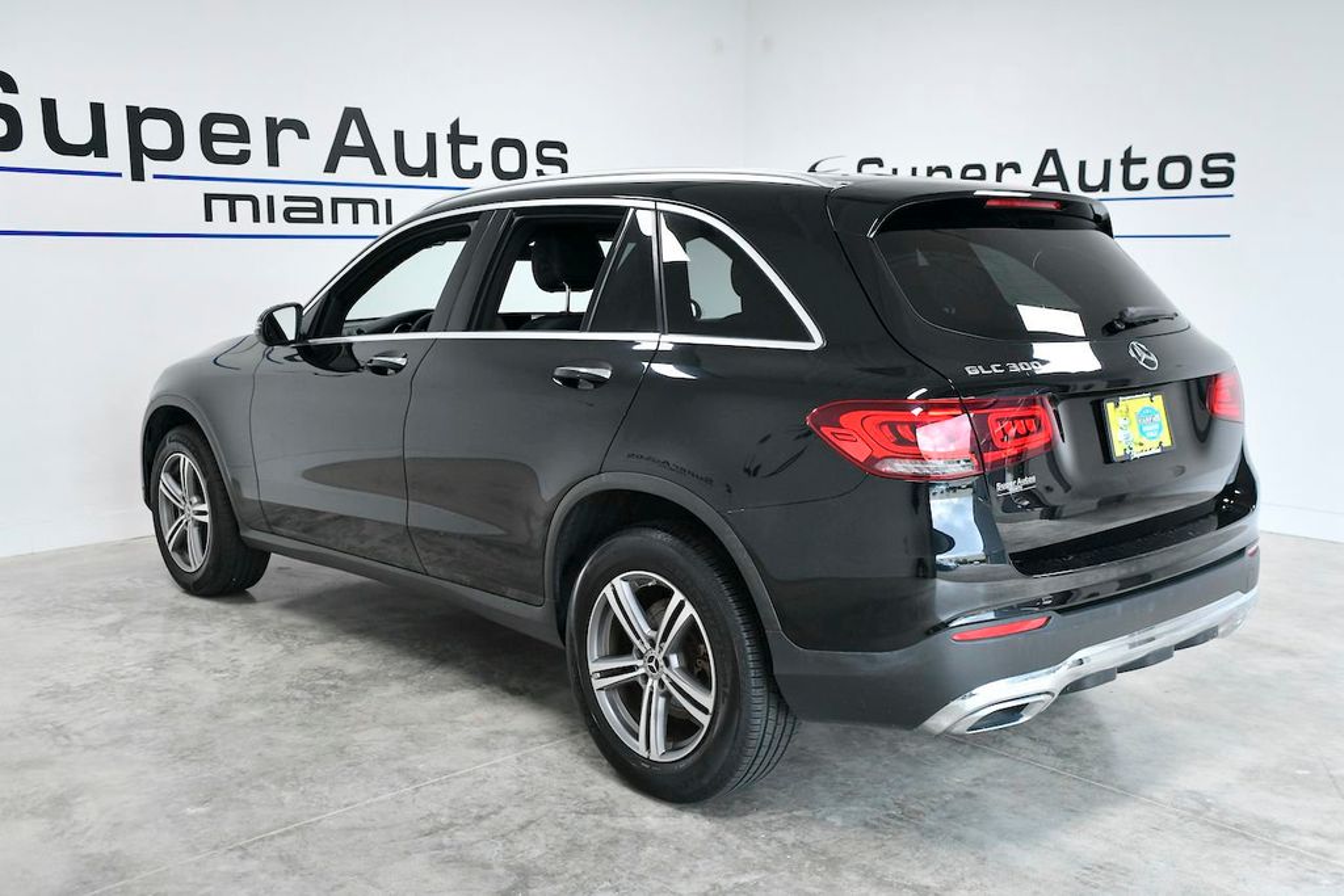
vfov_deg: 36.9
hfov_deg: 53.1
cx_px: 672
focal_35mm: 36
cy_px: 448
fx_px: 1344
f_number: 4.5
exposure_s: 1/640
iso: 1600
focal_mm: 36
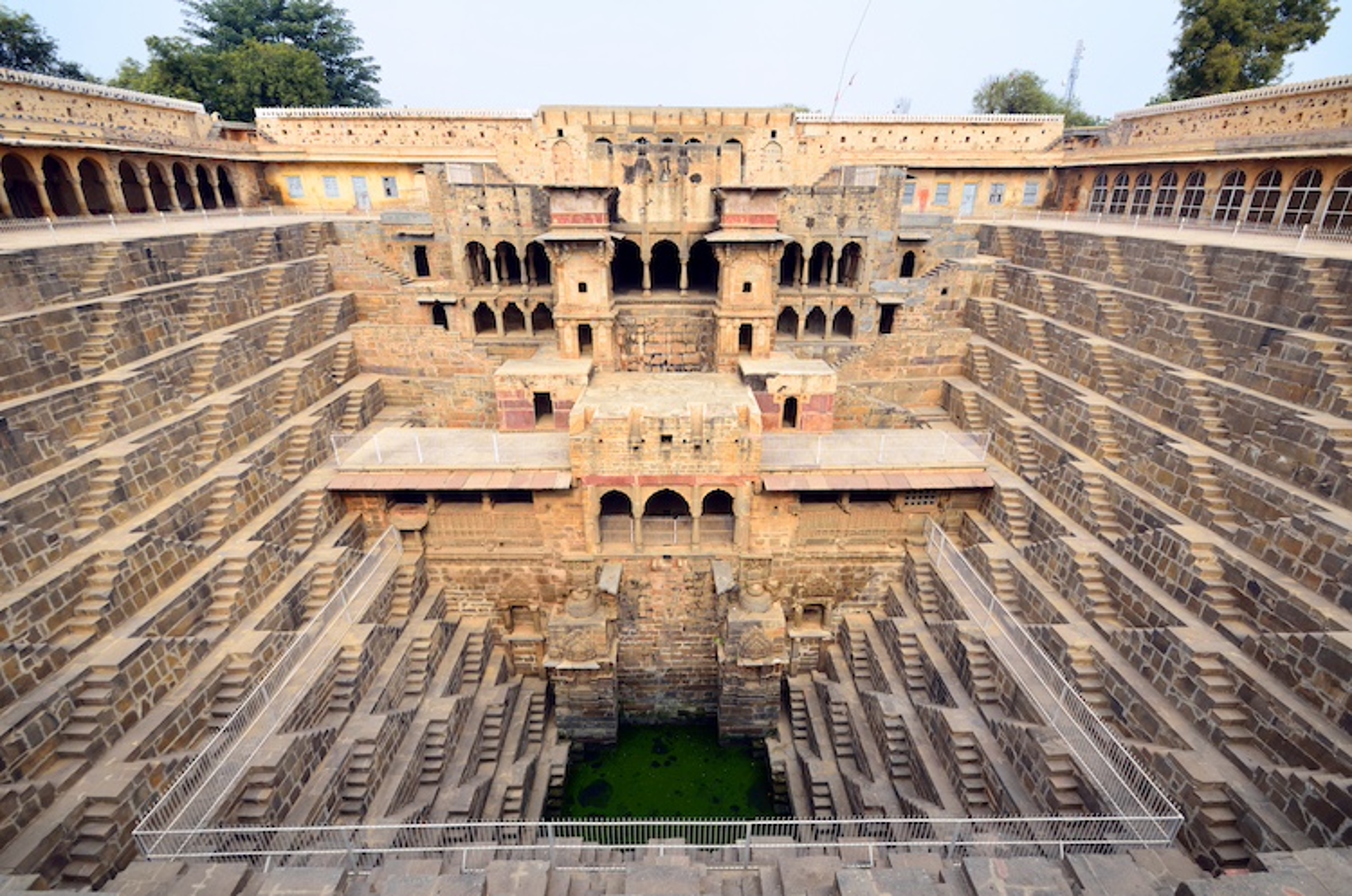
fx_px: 562
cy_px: 448
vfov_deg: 77.1
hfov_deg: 100.5
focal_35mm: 15
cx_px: 676
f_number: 9
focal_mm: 10
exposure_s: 1/100
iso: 100
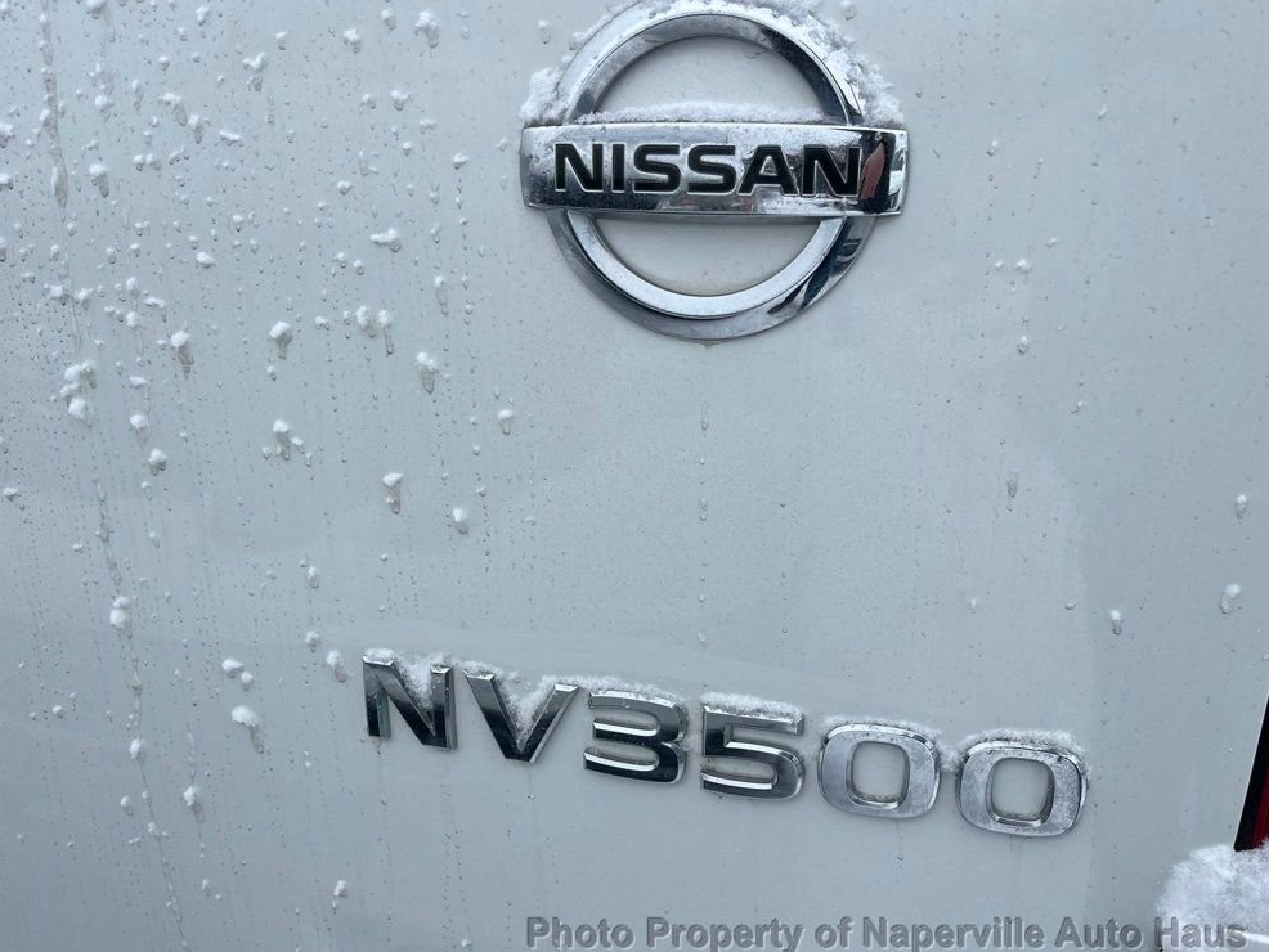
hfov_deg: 65.3
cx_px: 656
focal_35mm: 27
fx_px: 990
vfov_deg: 51.4
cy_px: 484
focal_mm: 5.1
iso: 50
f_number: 1.6
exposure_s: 1/309
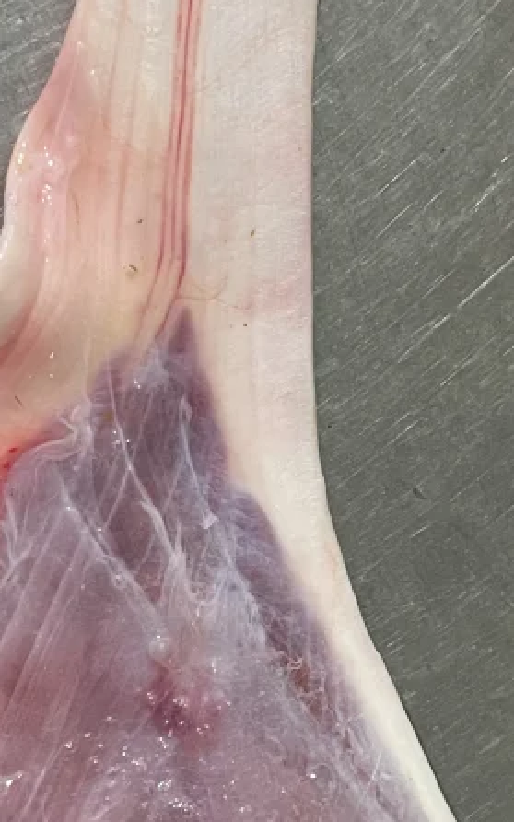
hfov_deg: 14.7
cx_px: 236
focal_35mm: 89
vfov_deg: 23.2
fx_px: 1993
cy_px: 498
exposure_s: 1/50
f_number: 1.6
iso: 250
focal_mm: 5.1
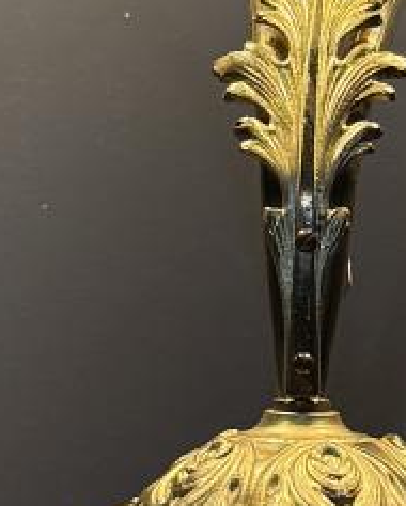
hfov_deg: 9.8
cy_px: 149
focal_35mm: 158
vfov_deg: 12.2
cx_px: 312
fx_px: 2370
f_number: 1.78
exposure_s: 1/100
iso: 200
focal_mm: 6.76
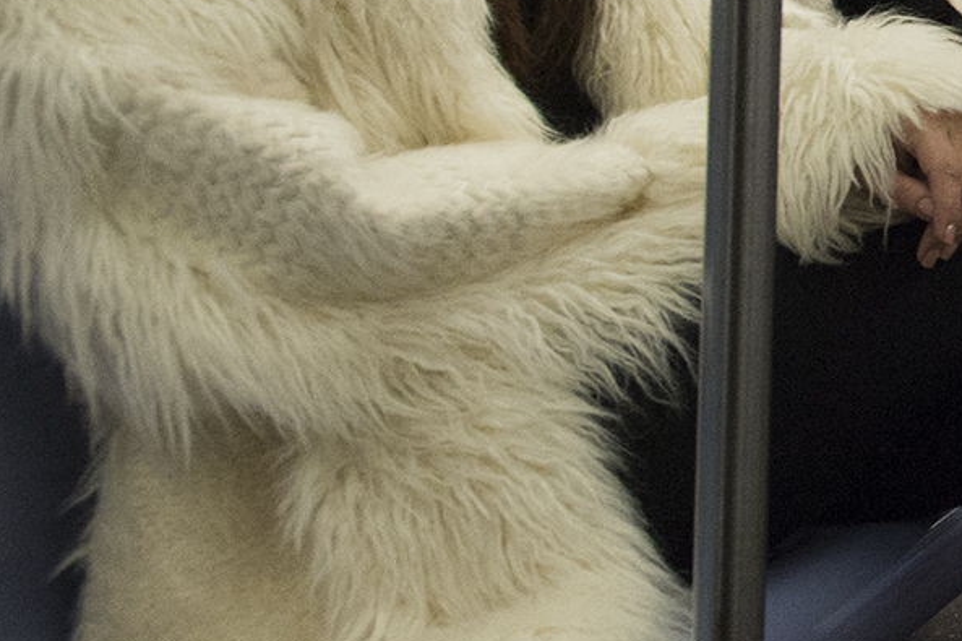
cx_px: 1836
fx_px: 2377
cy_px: -53
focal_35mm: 89
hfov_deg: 17.5
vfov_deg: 15.0
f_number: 5.6
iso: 5000
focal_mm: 22
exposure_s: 1/160
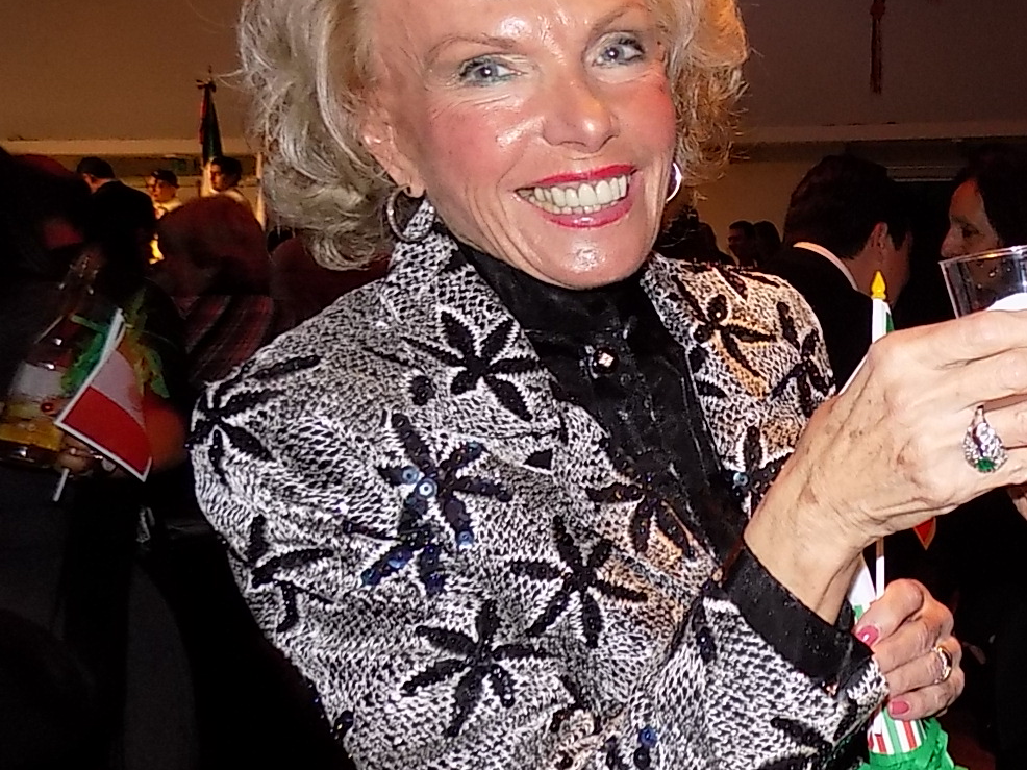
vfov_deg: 27.5
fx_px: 1572
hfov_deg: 32.5
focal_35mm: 53
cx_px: 1083
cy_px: 383
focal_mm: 4
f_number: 3.1
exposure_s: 1/30
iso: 200
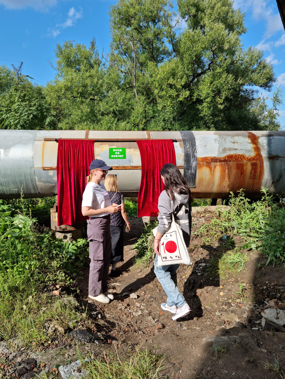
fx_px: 296
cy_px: 190
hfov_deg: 51.4
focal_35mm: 27
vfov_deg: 65.3
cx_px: 142
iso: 25
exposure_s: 1/776
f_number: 2
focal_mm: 5.9
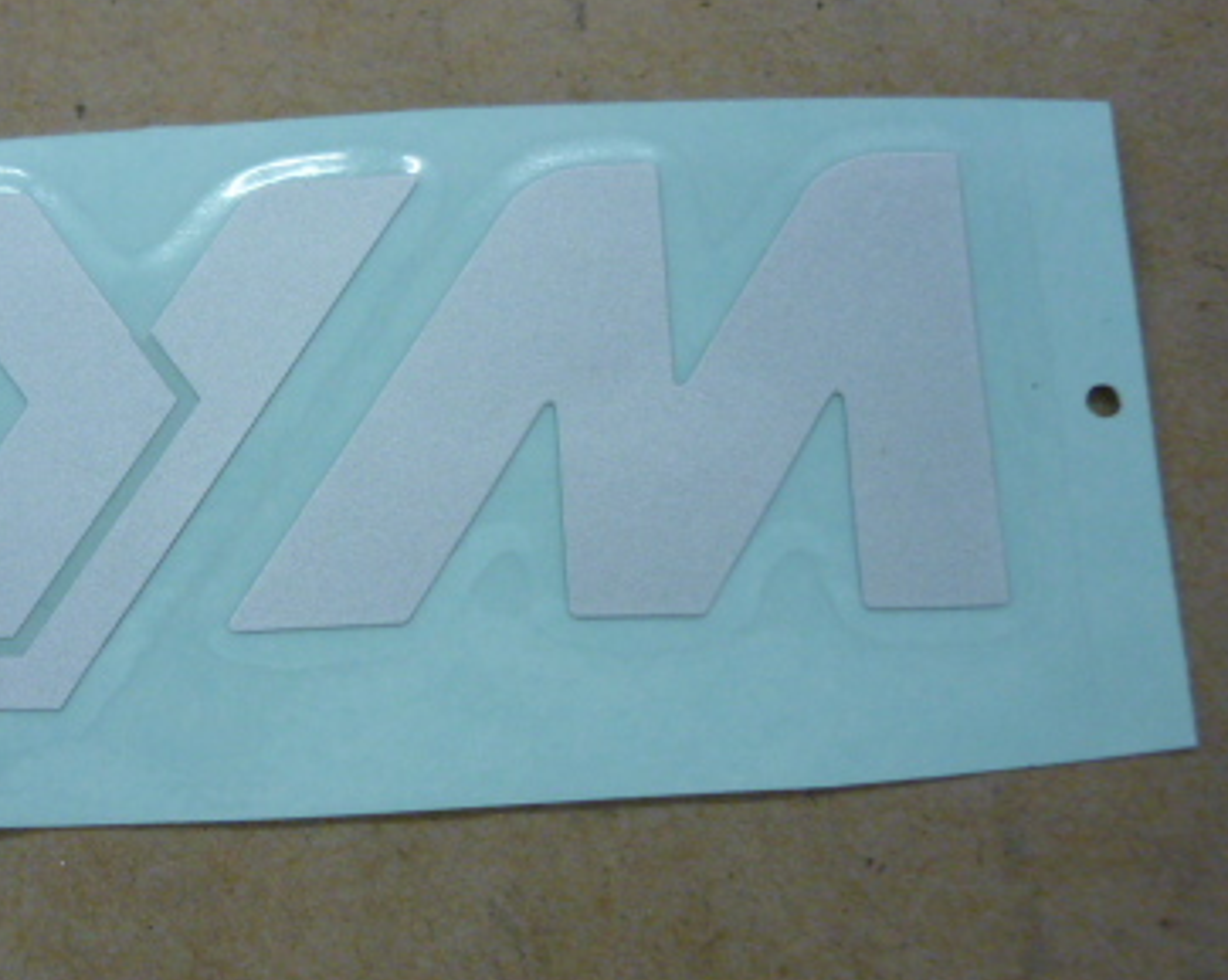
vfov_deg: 26.6
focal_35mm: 57
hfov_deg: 32.0
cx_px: 217
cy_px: 488
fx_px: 2070
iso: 250
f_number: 2.8
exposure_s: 1/30
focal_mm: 5.5
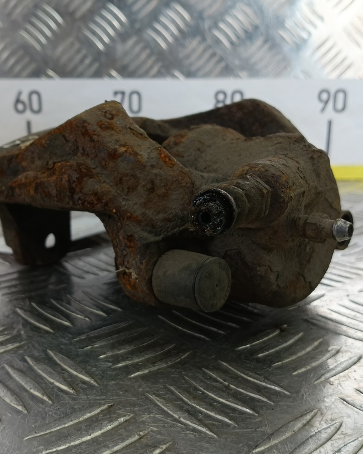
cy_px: 224
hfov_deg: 47.1
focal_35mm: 31
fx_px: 417
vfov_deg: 57.2
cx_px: 171
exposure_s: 1/50
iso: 80
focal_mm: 4.11
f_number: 1.6
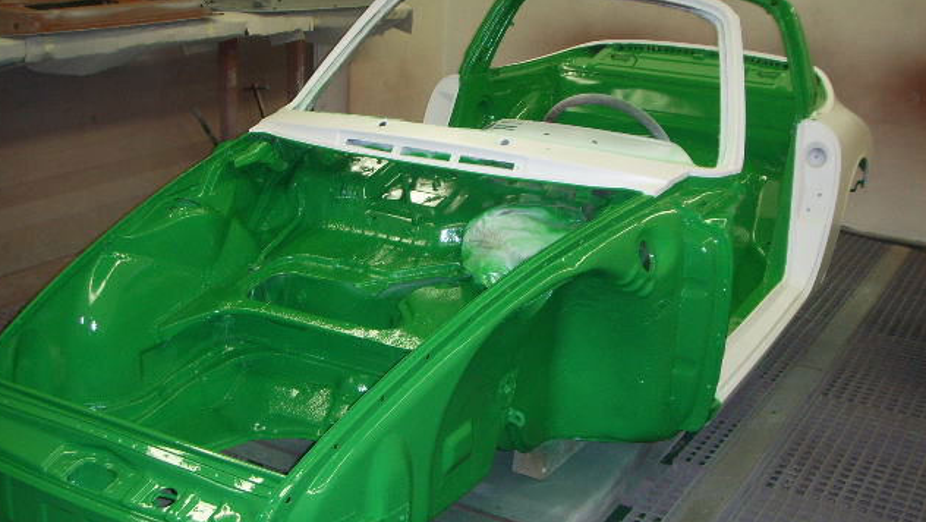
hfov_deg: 47.3
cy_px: 289
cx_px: 459
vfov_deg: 27.7
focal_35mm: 43
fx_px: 1056
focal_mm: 6.6
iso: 115
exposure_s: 1/45
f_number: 3.5
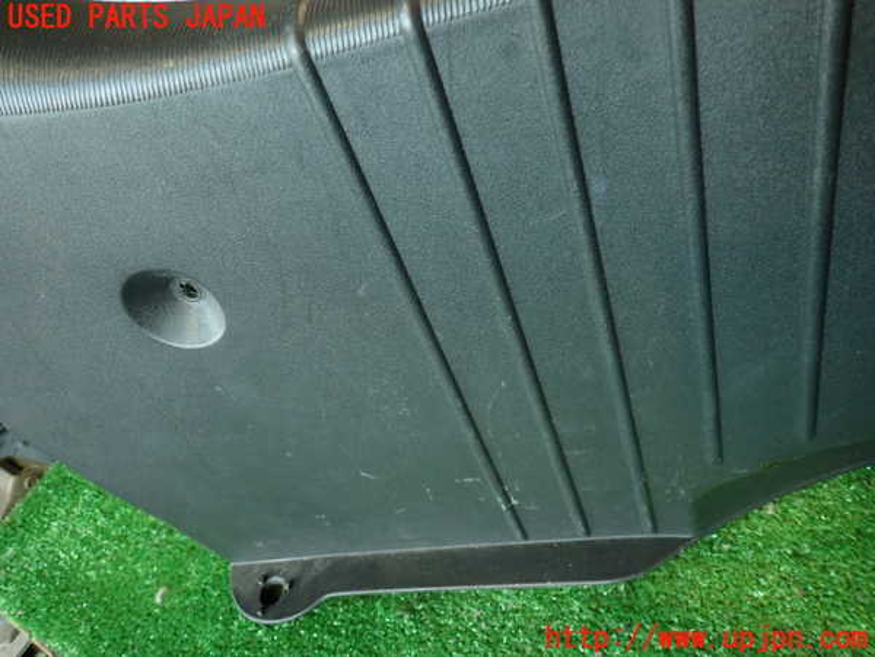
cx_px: 438
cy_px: 328
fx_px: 632
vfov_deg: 54.9
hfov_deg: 69.4
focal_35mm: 25
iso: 200
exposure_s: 1/30
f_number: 2
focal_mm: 4.5
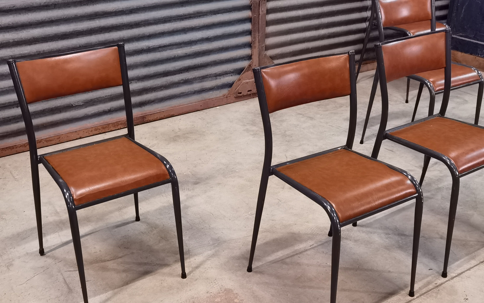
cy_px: 168
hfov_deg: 45.3
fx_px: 580
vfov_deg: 29.2
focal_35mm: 44
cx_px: 242
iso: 800
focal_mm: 6.71
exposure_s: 1/24
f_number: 1.9
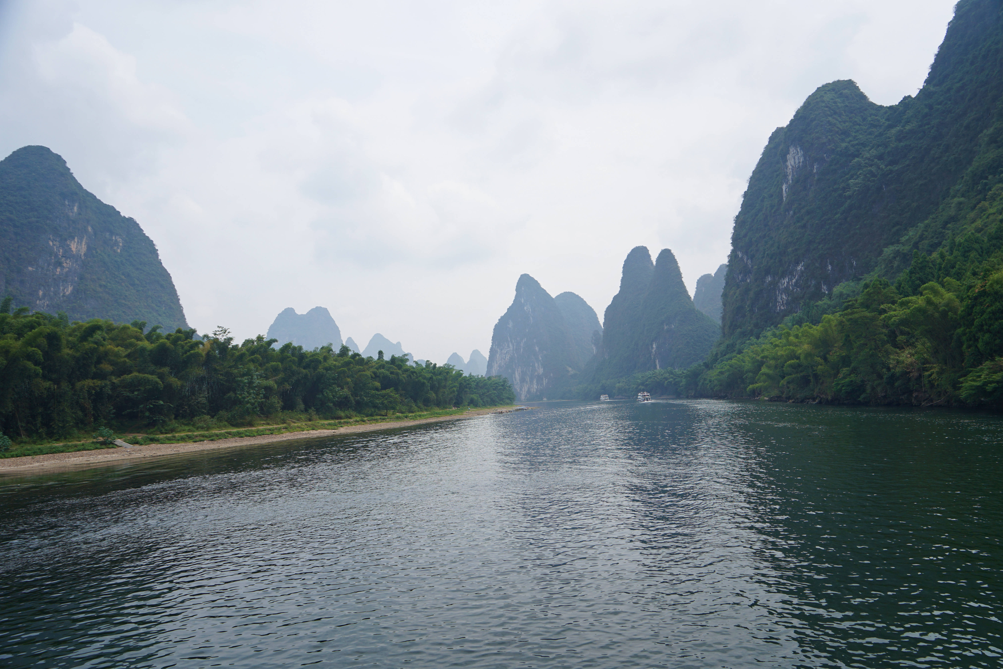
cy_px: 334
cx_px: 502
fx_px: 724
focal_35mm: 26
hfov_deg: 69.4
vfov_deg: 49.6
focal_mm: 26
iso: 100
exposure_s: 1/500
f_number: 5.6
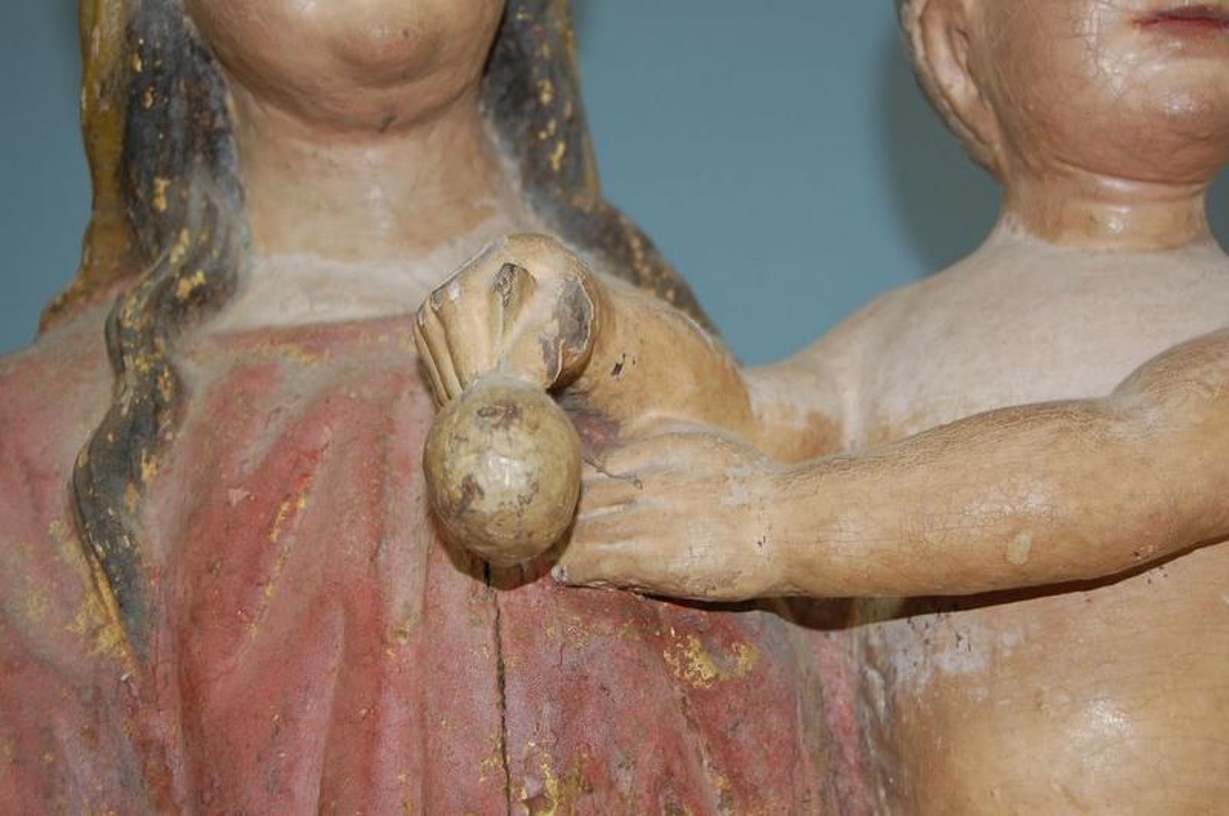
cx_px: 614
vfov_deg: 20.1
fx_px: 2301
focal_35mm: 68
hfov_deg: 29.9
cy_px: 408
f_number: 5.3
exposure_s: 1/60
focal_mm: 45
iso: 400
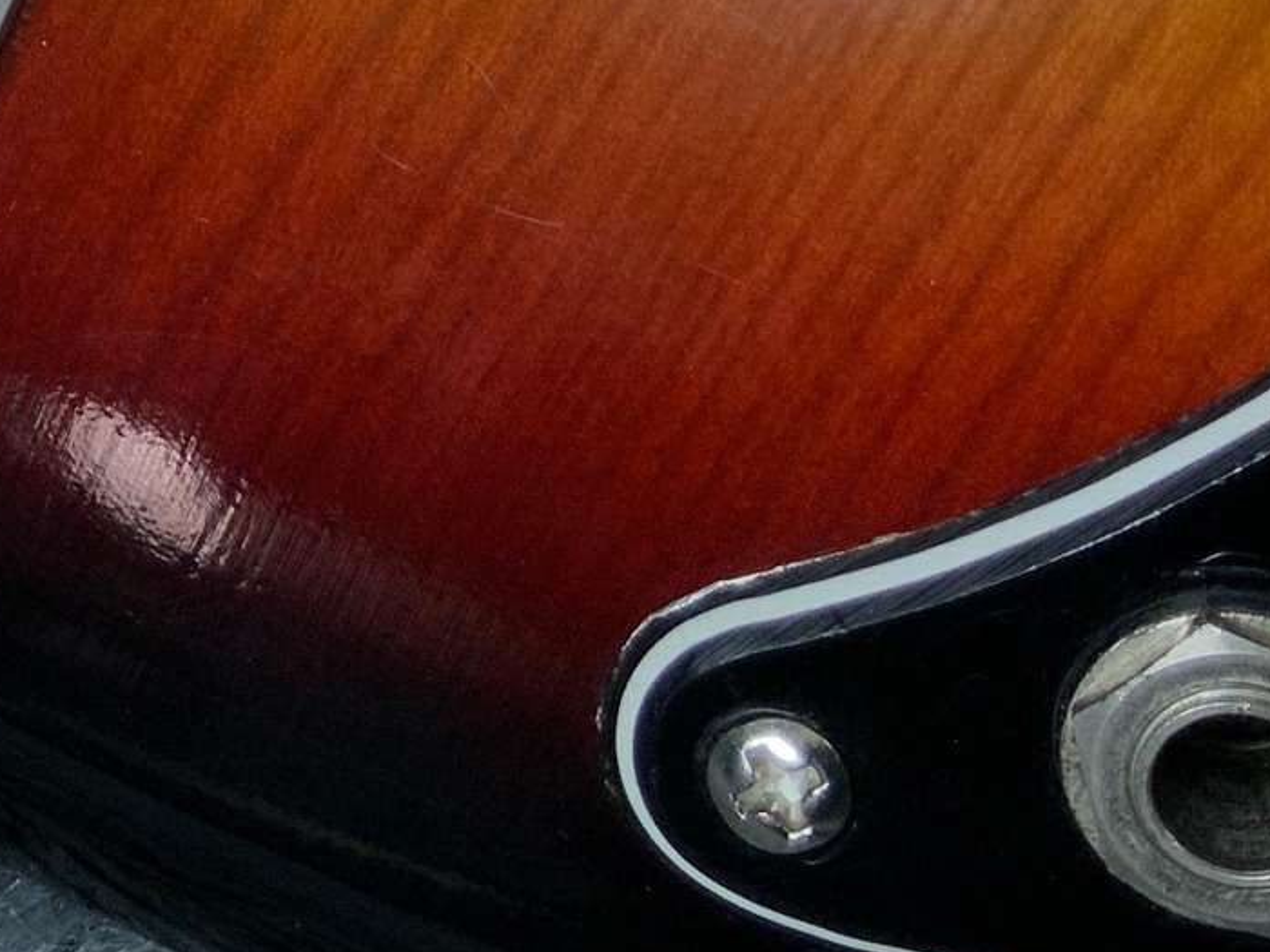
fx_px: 3889
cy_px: -421
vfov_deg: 13.3
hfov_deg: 17.0
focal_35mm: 106
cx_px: -579
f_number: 1.8
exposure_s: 1/50
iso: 40
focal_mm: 3
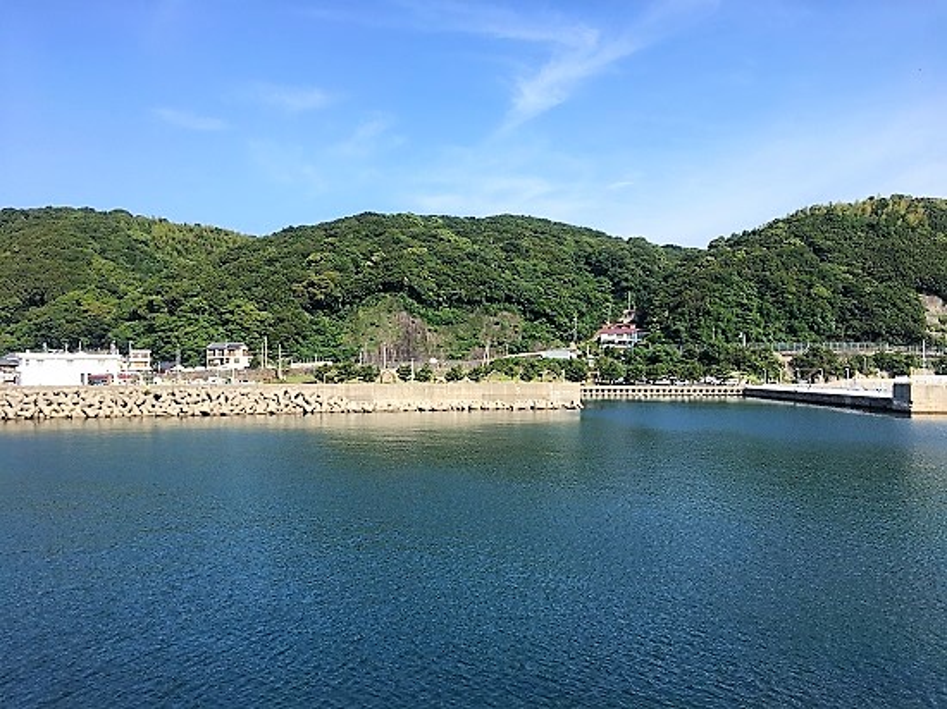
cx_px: 474
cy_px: 354
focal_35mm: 29
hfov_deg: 61.7
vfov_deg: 48.2
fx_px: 793
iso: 25
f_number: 2.2
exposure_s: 1/1115
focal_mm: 4.15
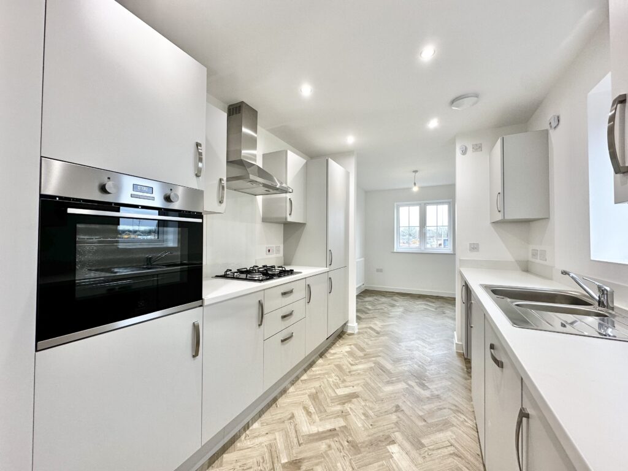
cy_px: 236
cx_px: 314
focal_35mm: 14
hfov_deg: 102.1
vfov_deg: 85.7
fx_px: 254
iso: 100
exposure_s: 1/100
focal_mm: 2.22
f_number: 2.2
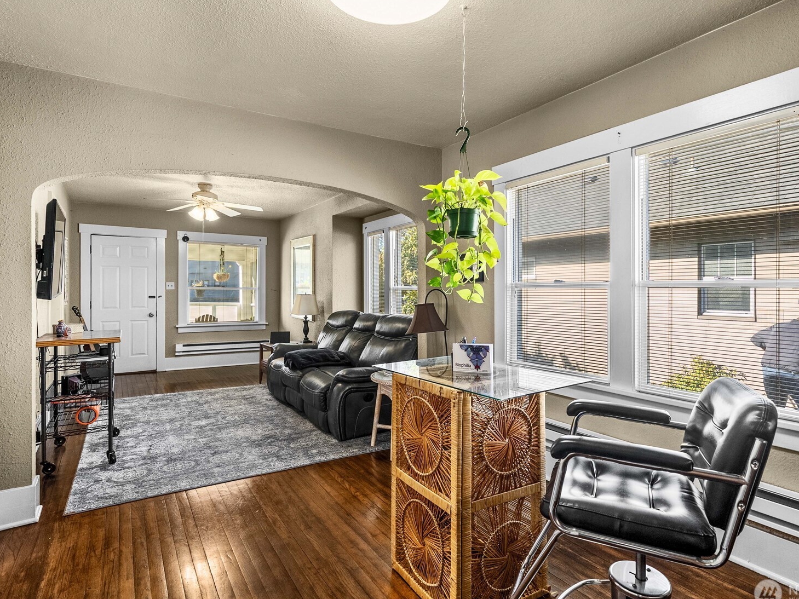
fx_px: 439
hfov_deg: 84.6
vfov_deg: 68.7
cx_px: 424
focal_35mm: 19
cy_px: 304
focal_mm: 17
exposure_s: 1/20
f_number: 7.1
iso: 1000
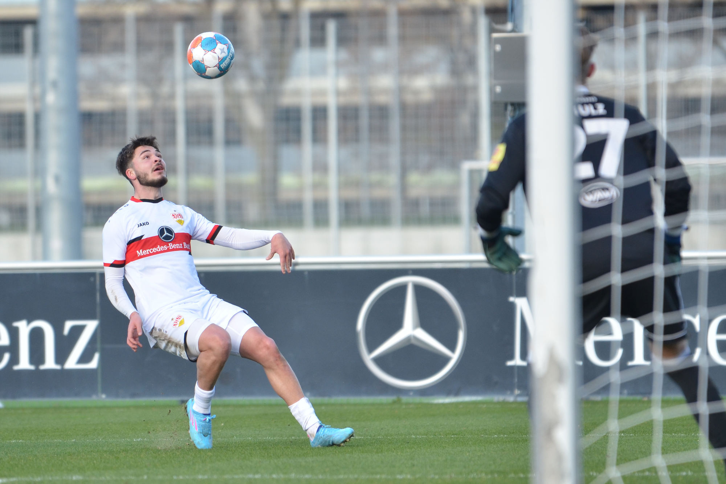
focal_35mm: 300
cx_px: 363
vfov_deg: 4.6
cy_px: 242
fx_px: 6049
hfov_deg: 6.9
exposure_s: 1/1600
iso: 400
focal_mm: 200
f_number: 2.8
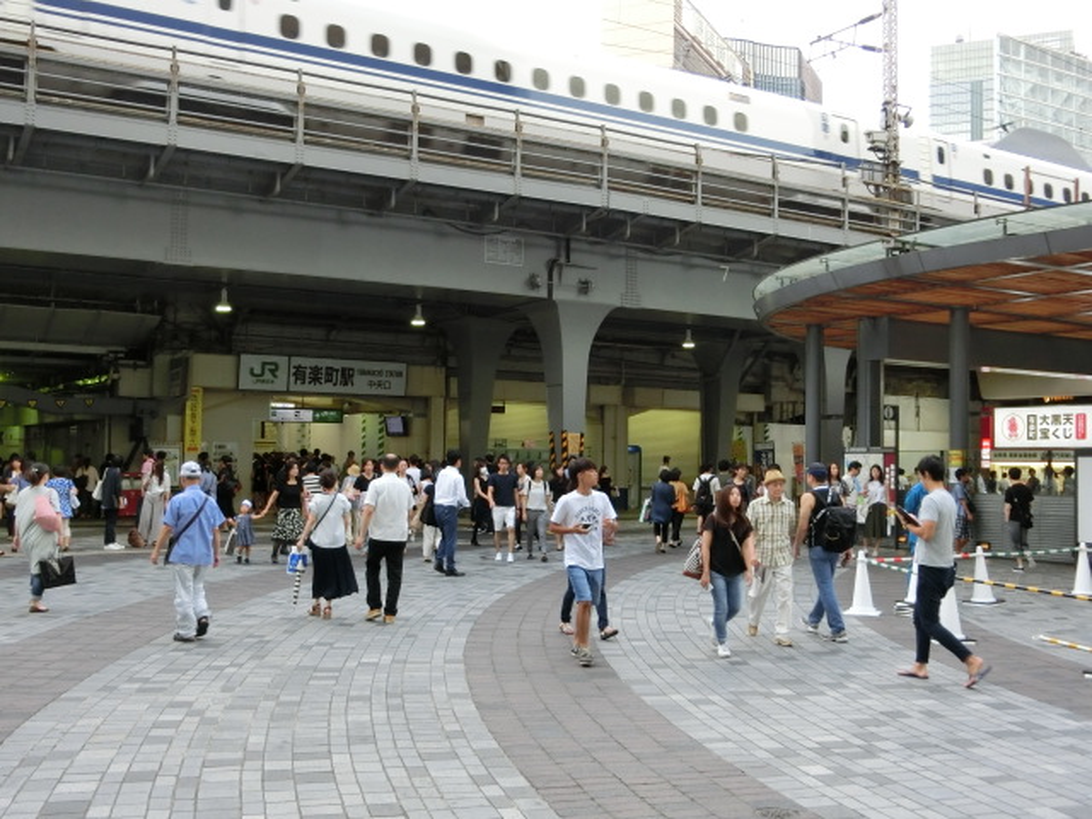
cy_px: 410
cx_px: 546
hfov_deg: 47.9
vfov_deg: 36.8
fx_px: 1230
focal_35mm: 39
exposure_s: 1/125
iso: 250
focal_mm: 6.9
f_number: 4.1
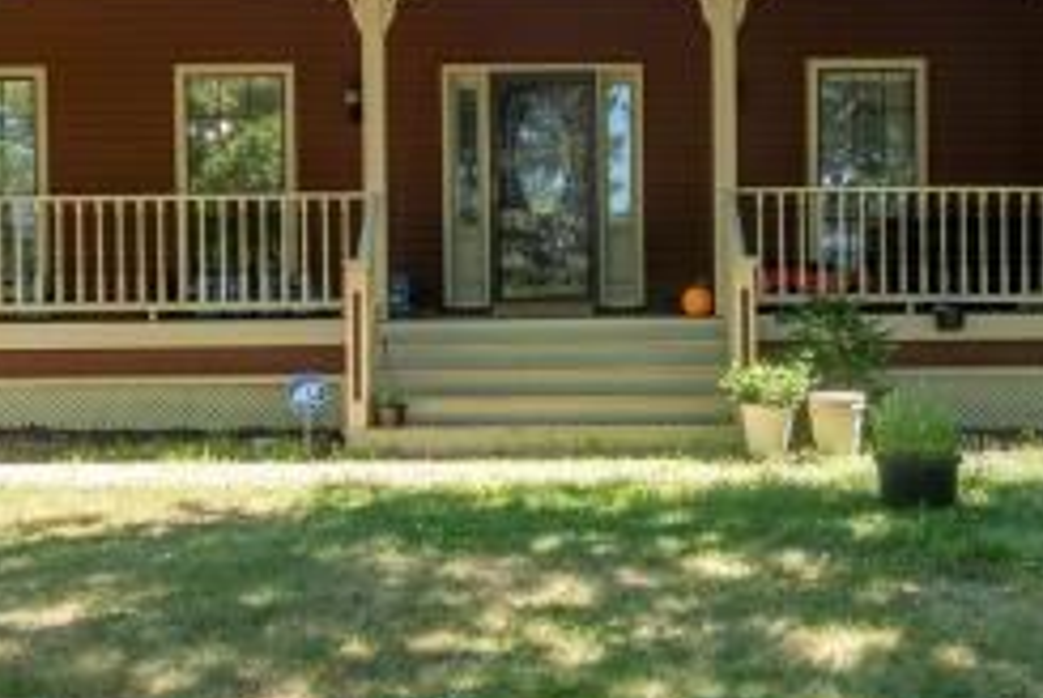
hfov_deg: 44.4
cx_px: 545
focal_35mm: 44
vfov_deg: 29.9
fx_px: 1276
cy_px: 149
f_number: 4.5
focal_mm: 10
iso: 100
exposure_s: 1/125
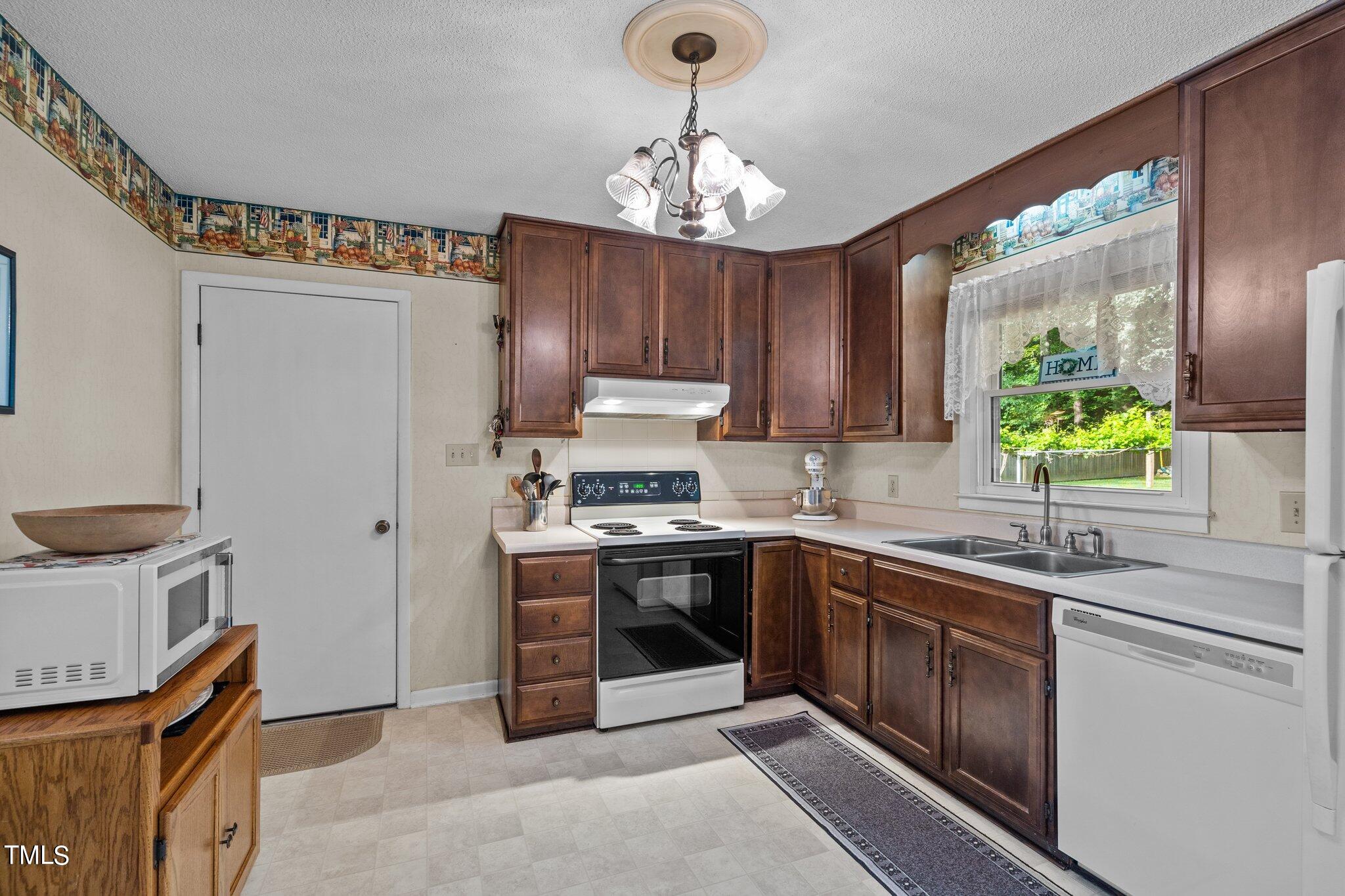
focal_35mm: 16
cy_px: 448
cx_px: 672
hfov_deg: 96.7
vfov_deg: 73.7
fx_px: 598
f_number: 8
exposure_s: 1/1.43
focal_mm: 16
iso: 400
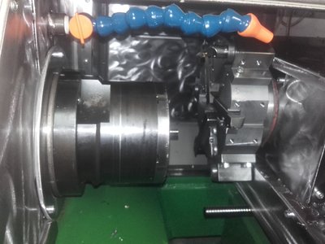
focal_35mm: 31
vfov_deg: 45.4
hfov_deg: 58.4
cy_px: 122
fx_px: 291
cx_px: 162
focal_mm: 3.31
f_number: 2.2
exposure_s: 1/25
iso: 180
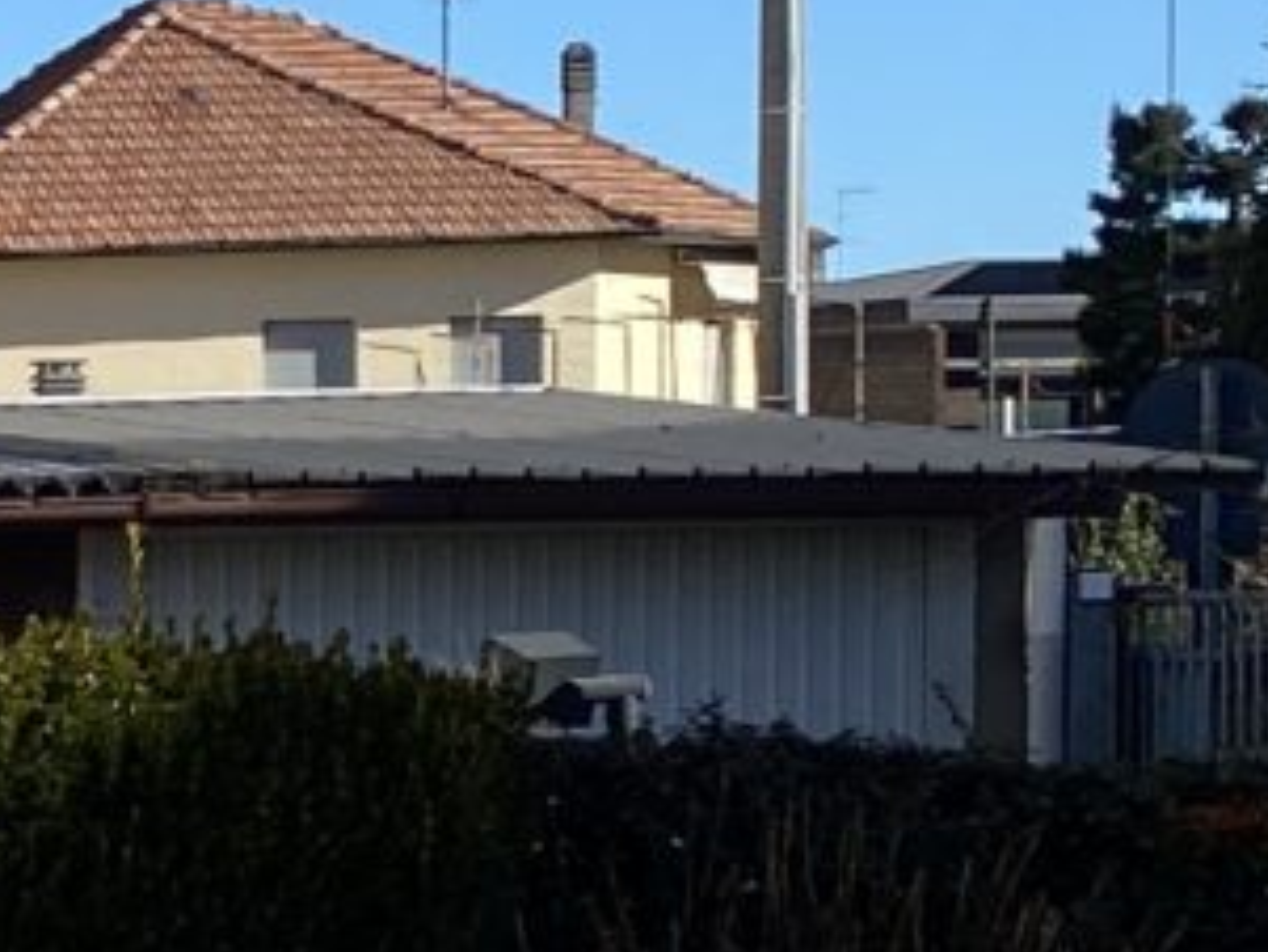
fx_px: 6486
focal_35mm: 177
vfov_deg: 8.4
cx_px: -2351
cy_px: 897
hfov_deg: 9.2
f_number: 1.8
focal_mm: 4.25
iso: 32
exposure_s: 1/2967
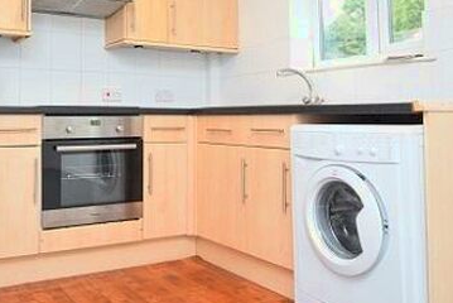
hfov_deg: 49.9
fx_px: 478
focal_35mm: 38
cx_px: 154
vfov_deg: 34.6
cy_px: 90
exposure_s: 1/60
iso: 640
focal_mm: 13
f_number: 4
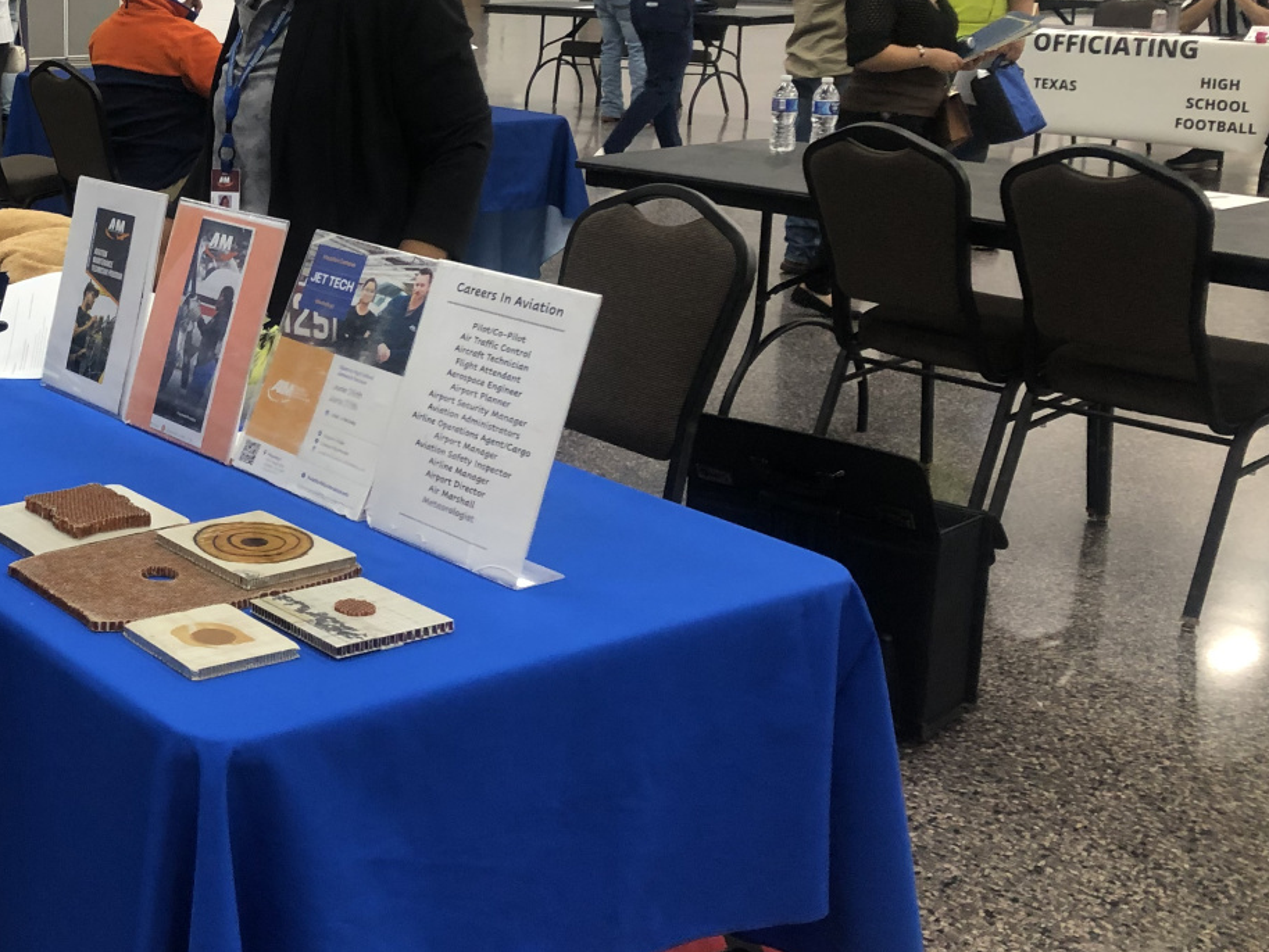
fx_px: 1797
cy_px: 280
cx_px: 203
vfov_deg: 29.4
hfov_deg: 37.1
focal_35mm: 49
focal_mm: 3.99
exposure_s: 1/30
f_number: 1.8
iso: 40
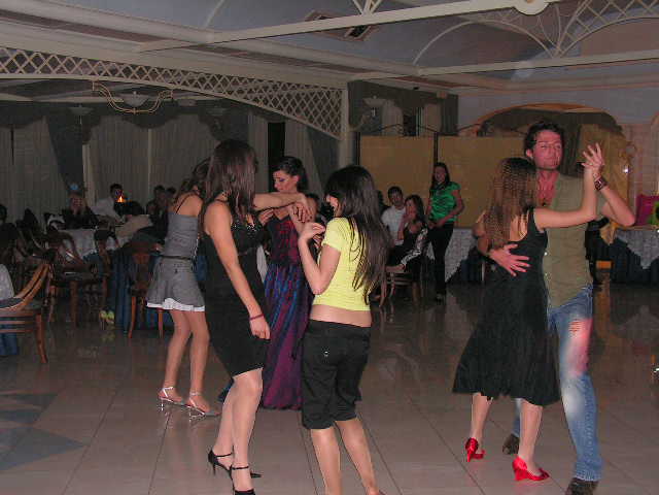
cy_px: 248
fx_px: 857
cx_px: 330
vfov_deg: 32.2
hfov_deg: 42.1
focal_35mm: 45
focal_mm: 7.6
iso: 200
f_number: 3.2
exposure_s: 1/40
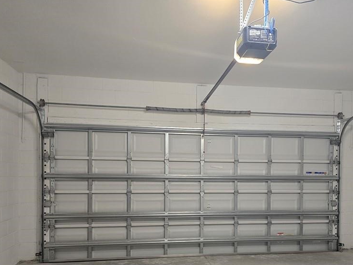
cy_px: 180
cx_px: 209
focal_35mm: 32
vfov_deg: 43.5
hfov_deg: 56.4
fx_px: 326
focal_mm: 6.3
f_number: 1.7
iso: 640
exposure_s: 1/120
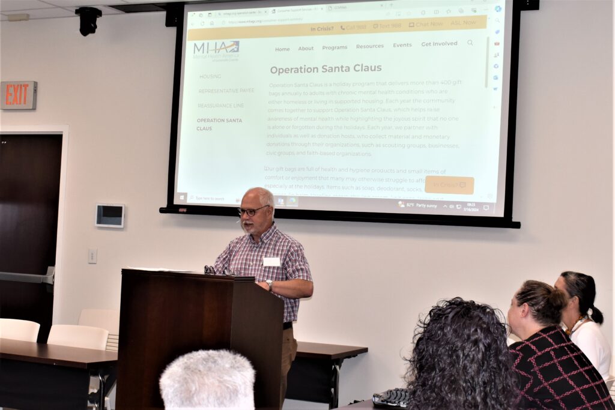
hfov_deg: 51.3
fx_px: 641
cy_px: 205
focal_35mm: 38
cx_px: 308
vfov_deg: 35.5
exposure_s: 1/125
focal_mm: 25
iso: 500
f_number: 5.6
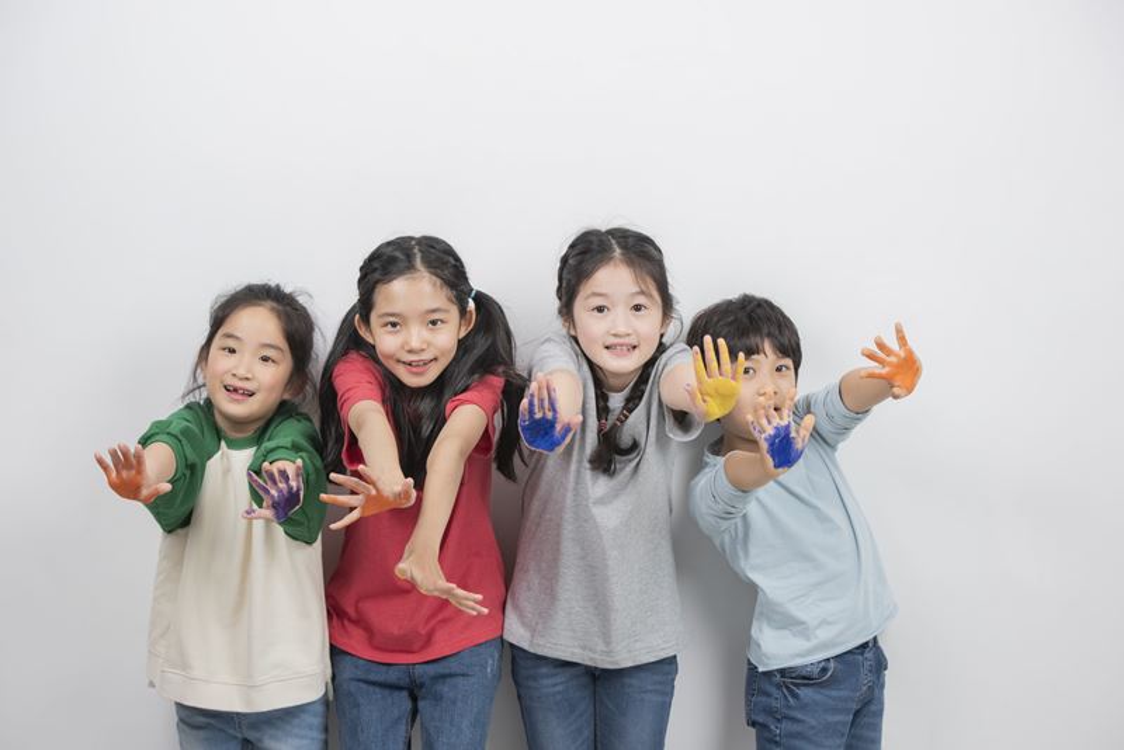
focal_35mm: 80
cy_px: 375
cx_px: 562
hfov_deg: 25.4
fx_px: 2499
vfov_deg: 17.1
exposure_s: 1/125
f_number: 5.6
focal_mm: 80
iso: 320
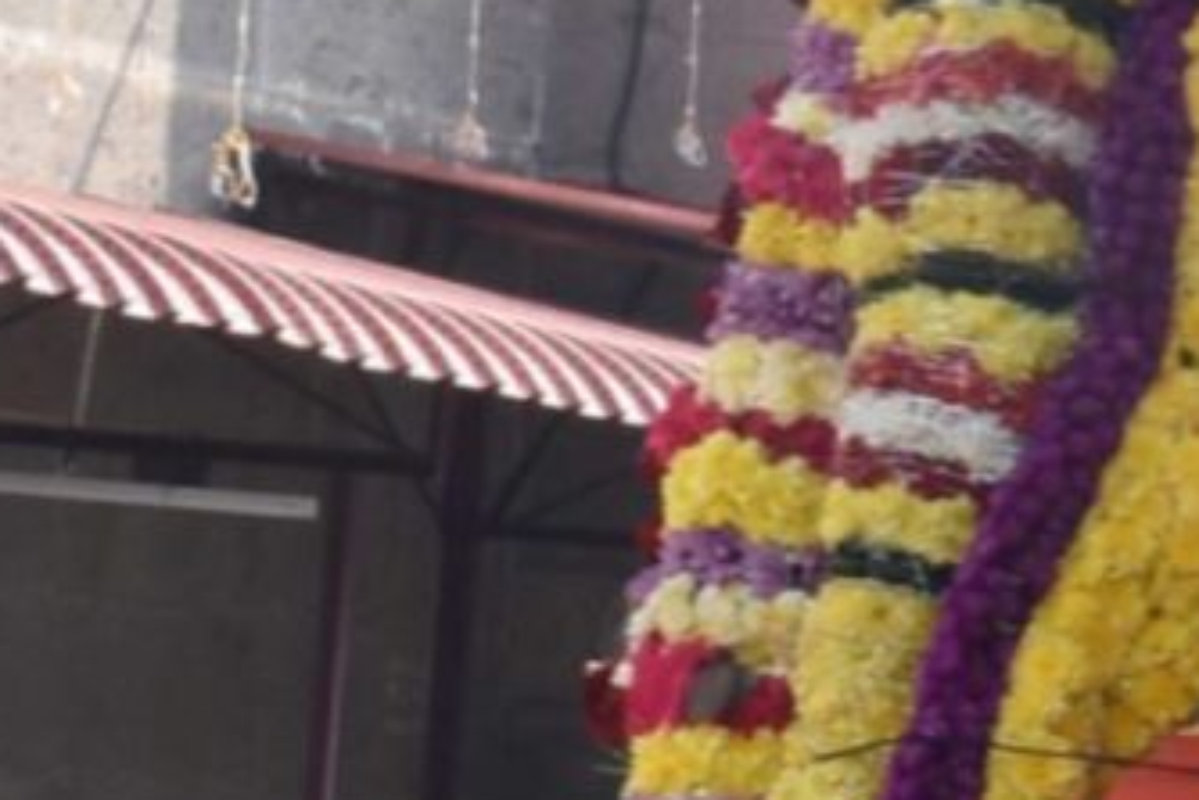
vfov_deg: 4.4
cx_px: 1303
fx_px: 10357
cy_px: -506
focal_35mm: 311
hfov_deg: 6.6
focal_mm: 27
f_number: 14
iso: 400
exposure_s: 1/160
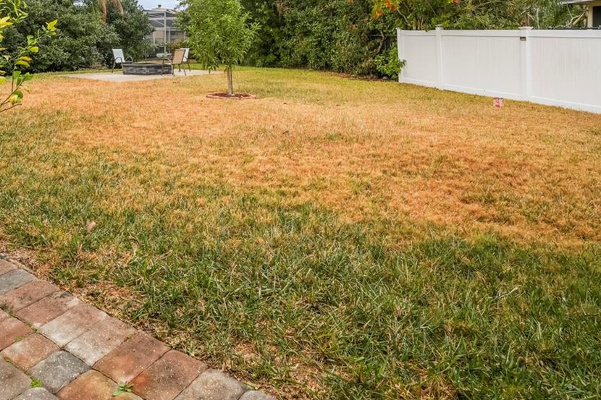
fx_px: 451
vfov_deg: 44.0
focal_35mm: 27
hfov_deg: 65.2
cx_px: 190
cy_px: 45
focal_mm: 14
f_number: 8
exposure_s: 1/60
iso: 100
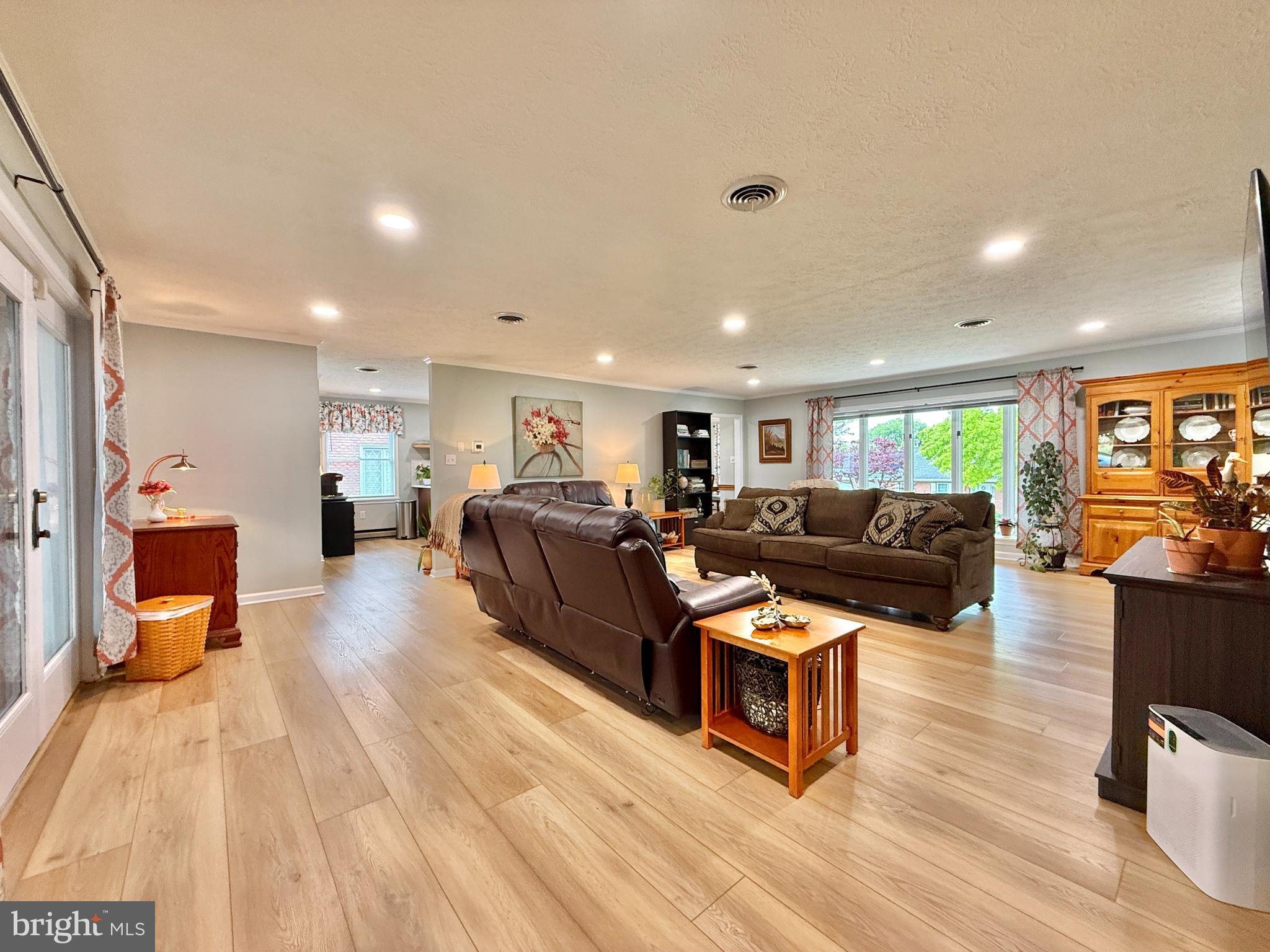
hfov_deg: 102.1
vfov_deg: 85.7
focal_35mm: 14
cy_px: 476
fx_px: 514
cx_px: 635
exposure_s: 1/58
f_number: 2.2
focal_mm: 2.22
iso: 250
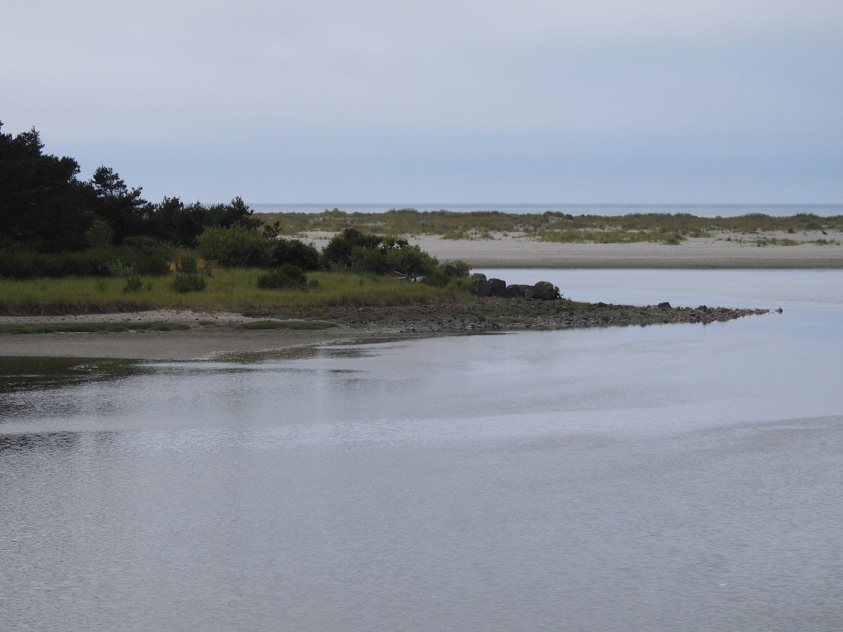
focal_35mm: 150
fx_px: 3653
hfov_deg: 13.2
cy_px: 316
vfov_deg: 9.9
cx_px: 422
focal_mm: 26.8
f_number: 4.5
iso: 100
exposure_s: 1/1600
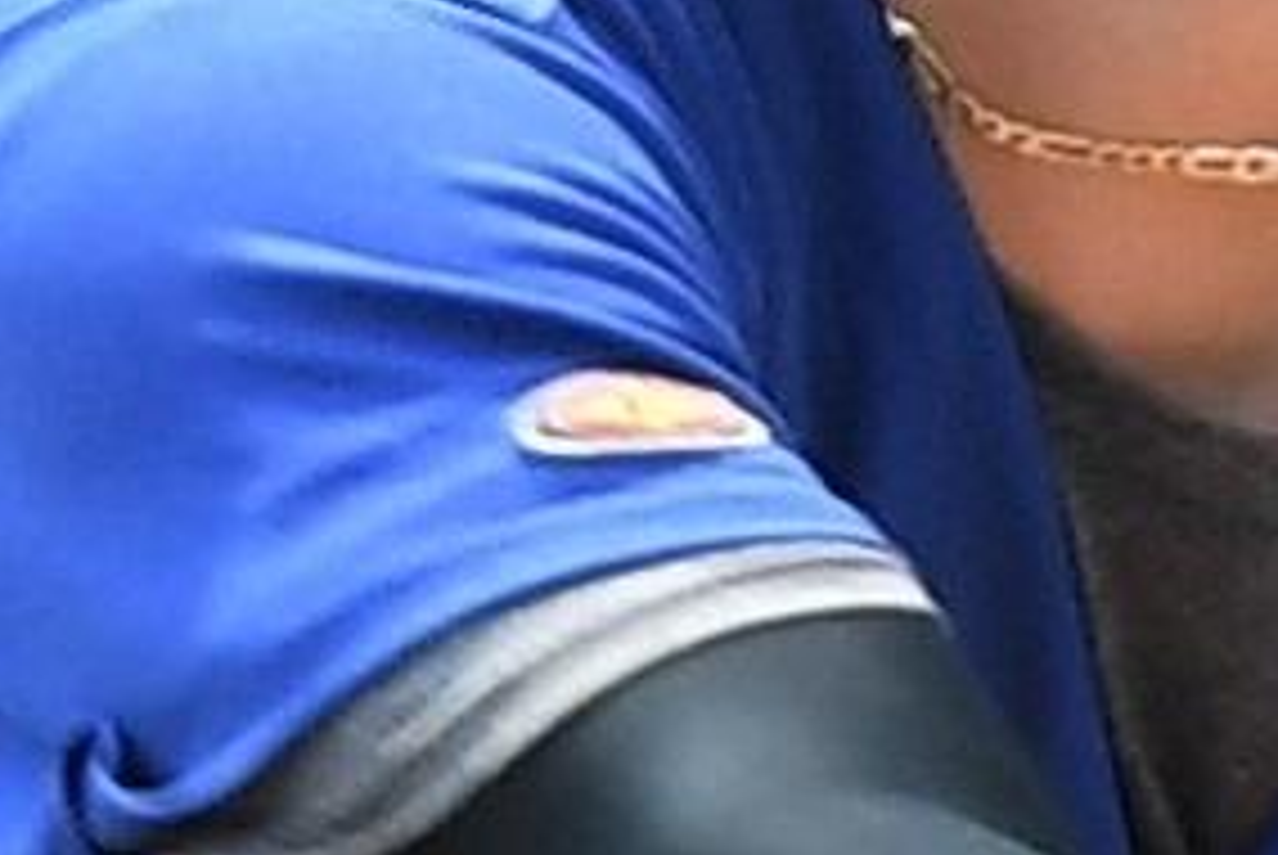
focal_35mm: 1893
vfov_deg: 0.7
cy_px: 886
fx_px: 67269
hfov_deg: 1.1
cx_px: 434
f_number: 4
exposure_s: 1/1000
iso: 250
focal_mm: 200
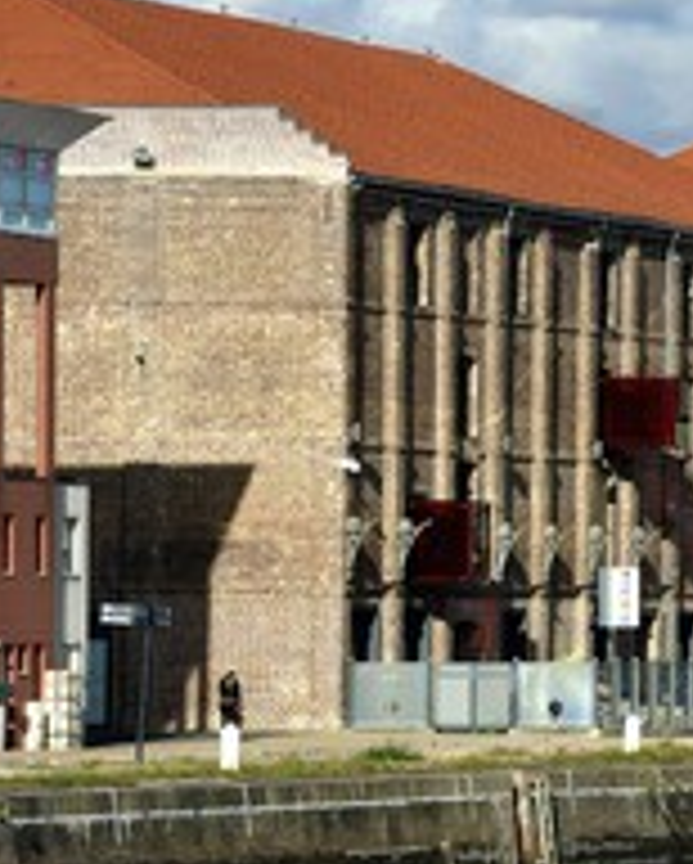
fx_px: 10495
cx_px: 936
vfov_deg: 4.7
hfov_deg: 3.8
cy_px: 464
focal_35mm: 410
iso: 200
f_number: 11
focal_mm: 200
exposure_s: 1/320
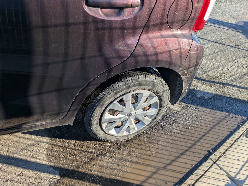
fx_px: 186
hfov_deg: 67.3
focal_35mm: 26
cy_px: 95
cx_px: 127
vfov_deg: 53.1
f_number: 1.89
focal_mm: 5.43
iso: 45
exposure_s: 1/1127
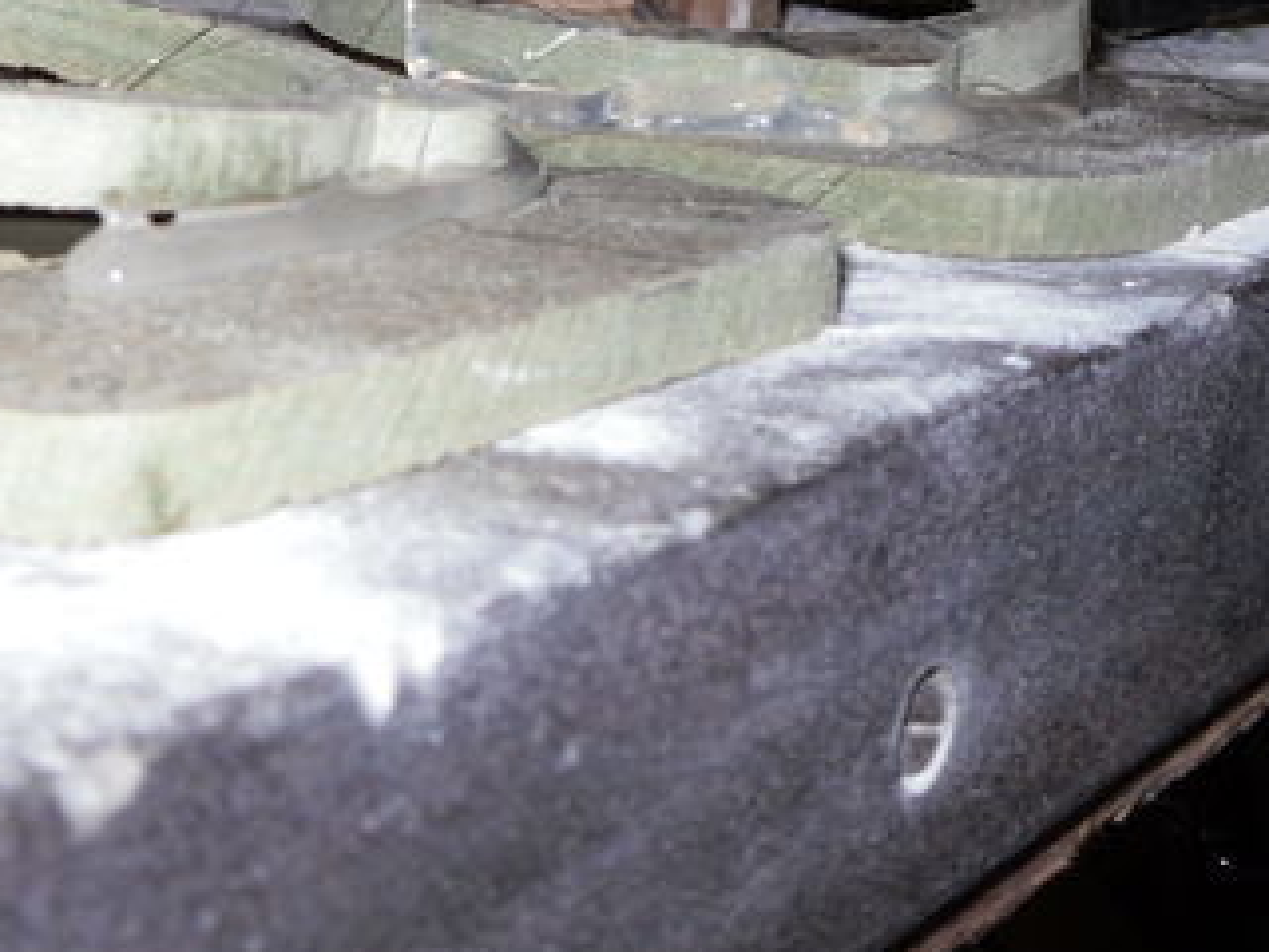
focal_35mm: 70
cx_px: 127
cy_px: 155
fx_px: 2566
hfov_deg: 26.8
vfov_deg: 20.7
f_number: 3.5
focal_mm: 6.3
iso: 80
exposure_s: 1/45
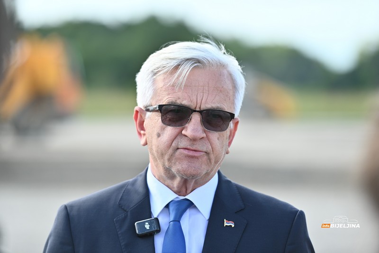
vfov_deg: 8.1
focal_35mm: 170
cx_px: 190
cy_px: 126
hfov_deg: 12.1
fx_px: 1789
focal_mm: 170
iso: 250
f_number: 2.8
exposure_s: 1/1250
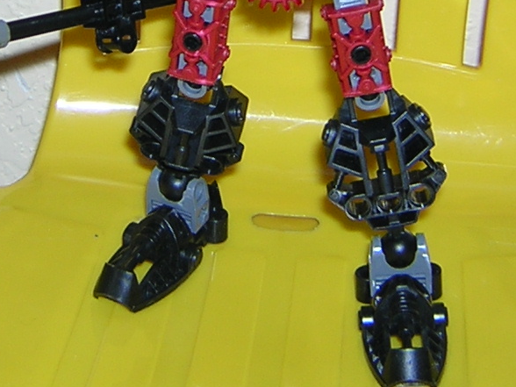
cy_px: -86
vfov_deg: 14.6
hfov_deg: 20.0
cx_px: 211
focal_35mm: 98
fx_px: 1461
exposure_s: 1/60.1
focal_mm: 4.7
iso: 100
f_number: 2.6
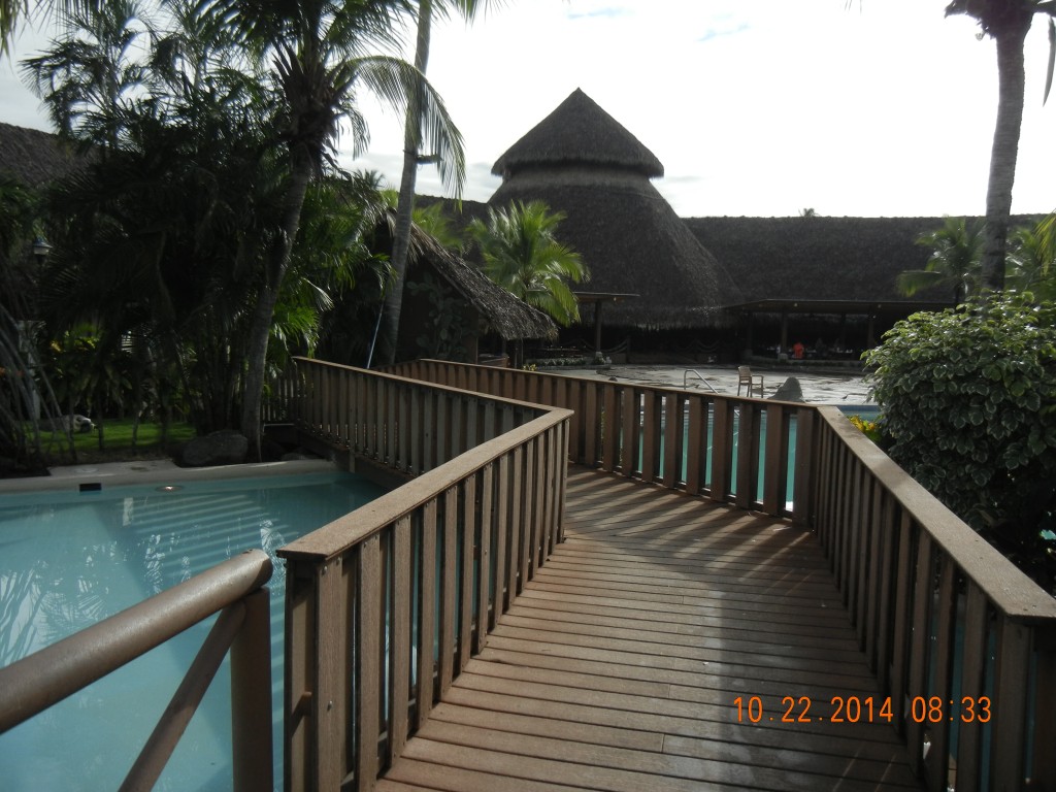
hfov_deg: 60.0
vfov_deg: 46.8
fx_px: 915
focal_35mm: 30
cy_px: 396
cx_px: 528
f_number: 7
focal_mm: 5.4
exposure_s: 1/380
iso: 160
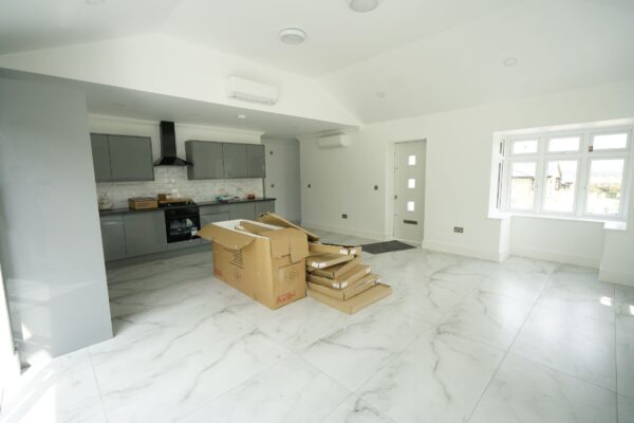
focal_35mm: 16
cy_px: 212
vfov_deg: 73.7
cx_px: 317
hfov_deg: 96.7
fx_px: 282
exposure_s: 1/200
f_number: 4
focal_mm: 16
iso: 400
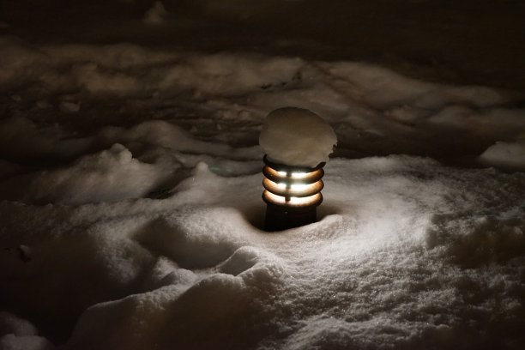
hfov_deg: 35.1
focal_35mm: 57
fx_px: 831
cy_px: 175
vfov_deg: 23.8
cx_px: 262
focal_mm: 57
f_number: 5
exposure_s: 1/160
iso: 6400
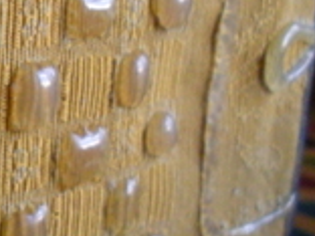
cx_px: -73
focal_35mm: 104
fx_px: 946
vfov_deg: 14.2
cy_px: 113
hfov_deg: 17.9
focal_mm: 6.3
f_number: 3.5
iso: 400
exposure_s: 1/46.2
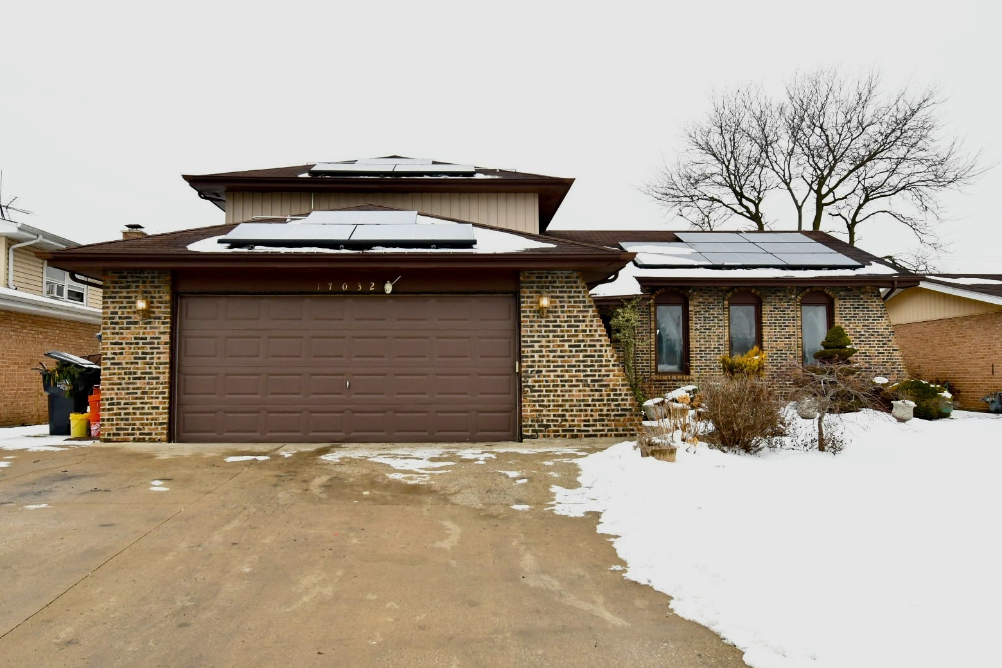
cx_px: 494
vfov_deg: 47.9
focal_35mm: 27
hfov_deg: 67.4
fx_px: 751
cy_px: 339
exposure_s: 1/640
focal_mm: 13
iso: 1000
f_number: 6.3
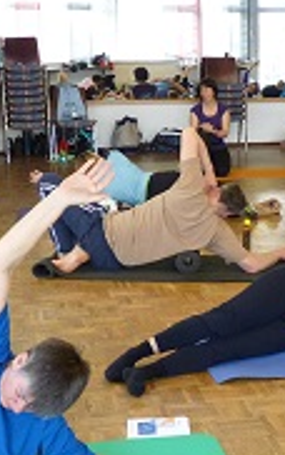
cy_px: 248
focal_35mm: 70
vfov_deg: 29.3
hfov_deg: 18.6
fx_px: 869
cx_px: 180
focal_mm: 5.4
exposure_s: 1/30
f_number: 3
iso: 400
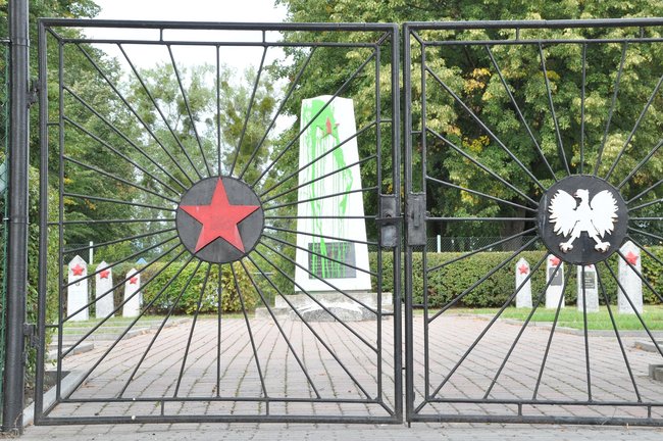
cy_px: 220
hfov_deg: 26.0
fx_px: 1435
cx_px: 332
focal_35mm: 78
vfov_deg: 17.5
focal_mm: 52
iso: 1600
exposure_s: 1/200
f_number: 16
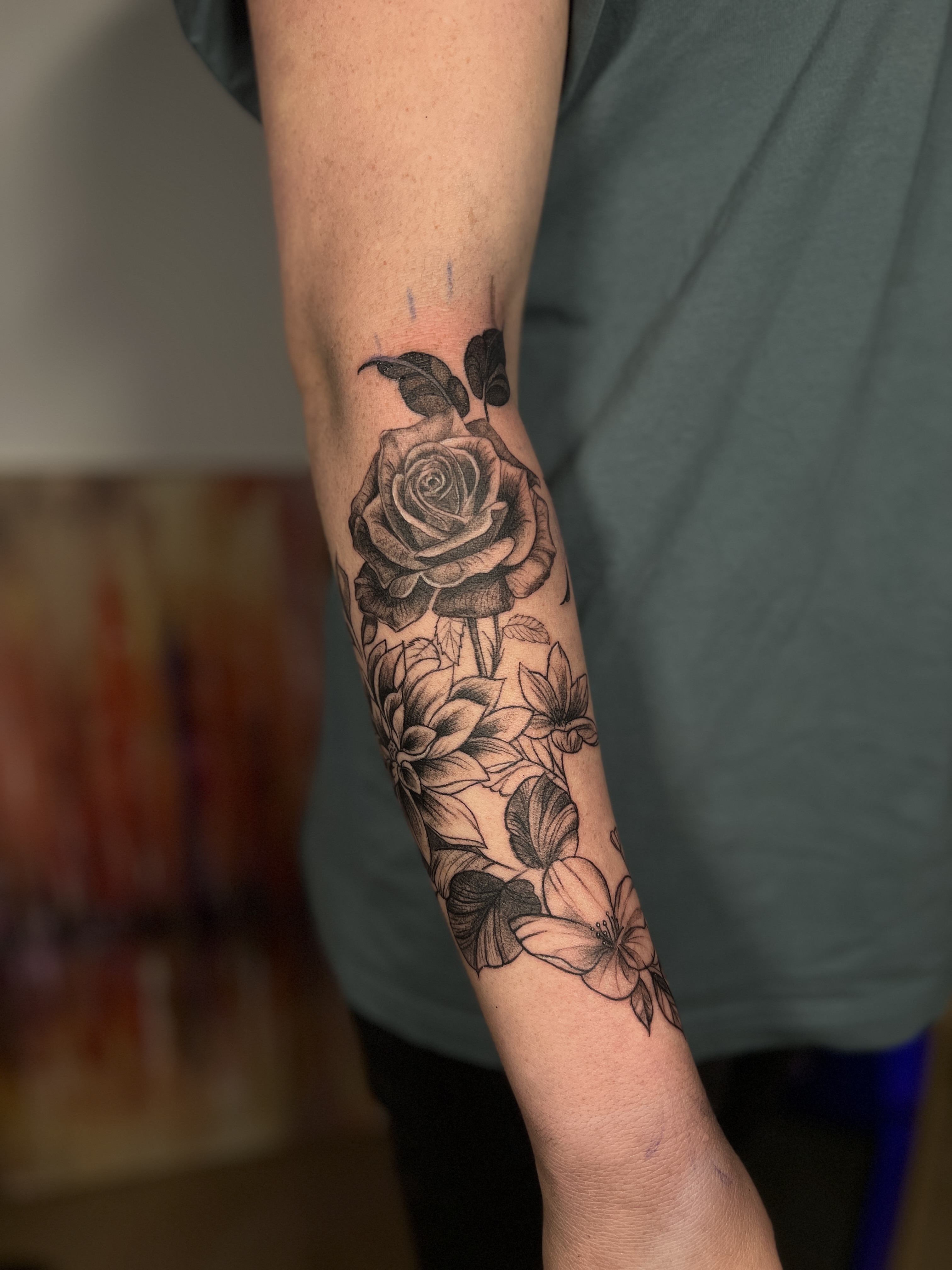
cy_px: 635
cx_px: 476
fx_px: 953
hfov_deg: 53.1
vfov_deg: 67.3
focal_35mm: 26
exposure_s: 1/105
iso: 125
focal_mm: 5.7
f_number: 1.5
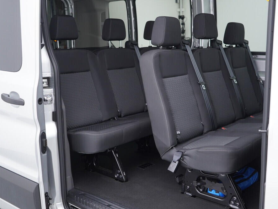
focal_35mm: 40
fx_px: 321
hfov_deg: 46.7
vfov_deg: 36.0
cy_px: 102
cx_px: 154
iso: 200
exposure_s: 1/40
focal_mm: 24
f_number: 2.8
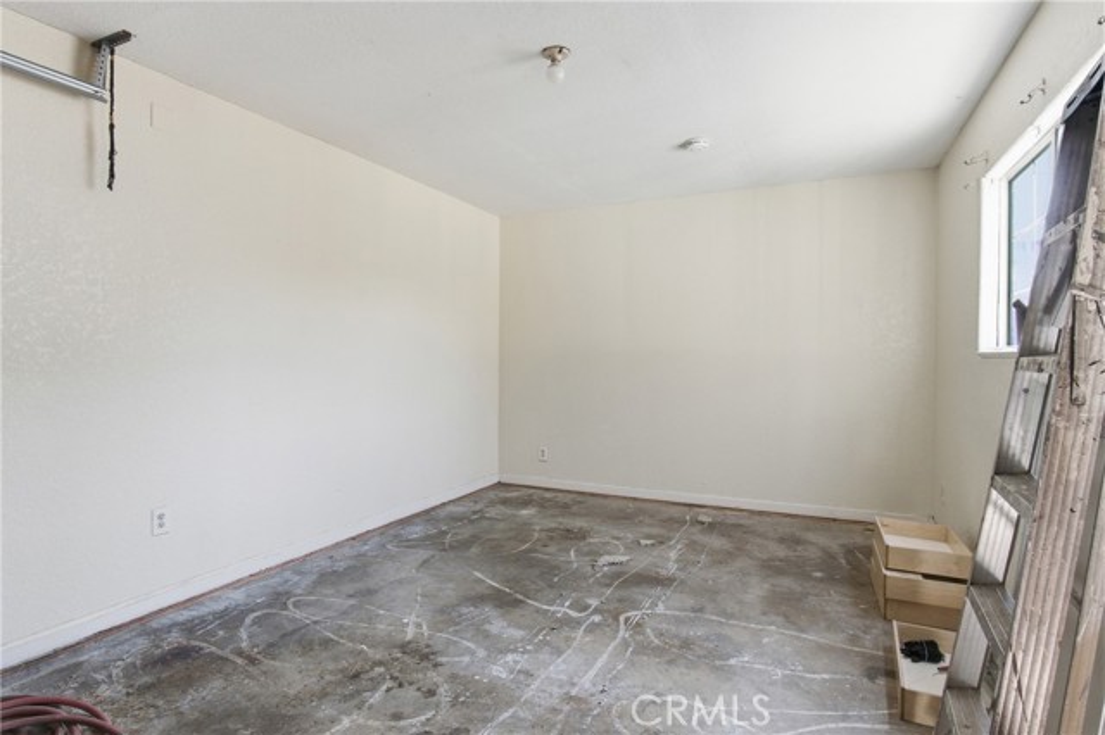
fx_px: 552
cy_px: 368
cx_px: 552
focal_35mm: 18
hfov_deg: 90.0
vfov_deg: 67.3
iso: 250
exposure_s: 1/40
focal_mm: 12
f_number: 9
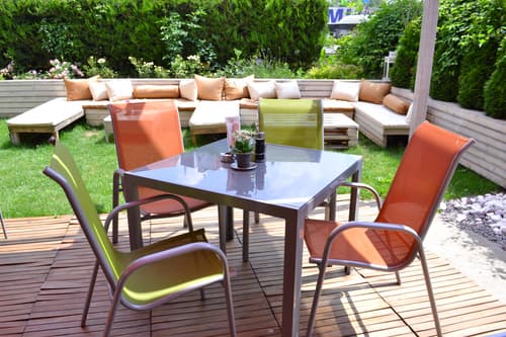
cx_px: 253
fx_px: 379
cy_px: 168
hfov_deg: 67.4
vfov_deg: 47.9
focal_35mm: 27
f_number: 11
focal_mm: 18
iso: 100
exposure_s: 1/50
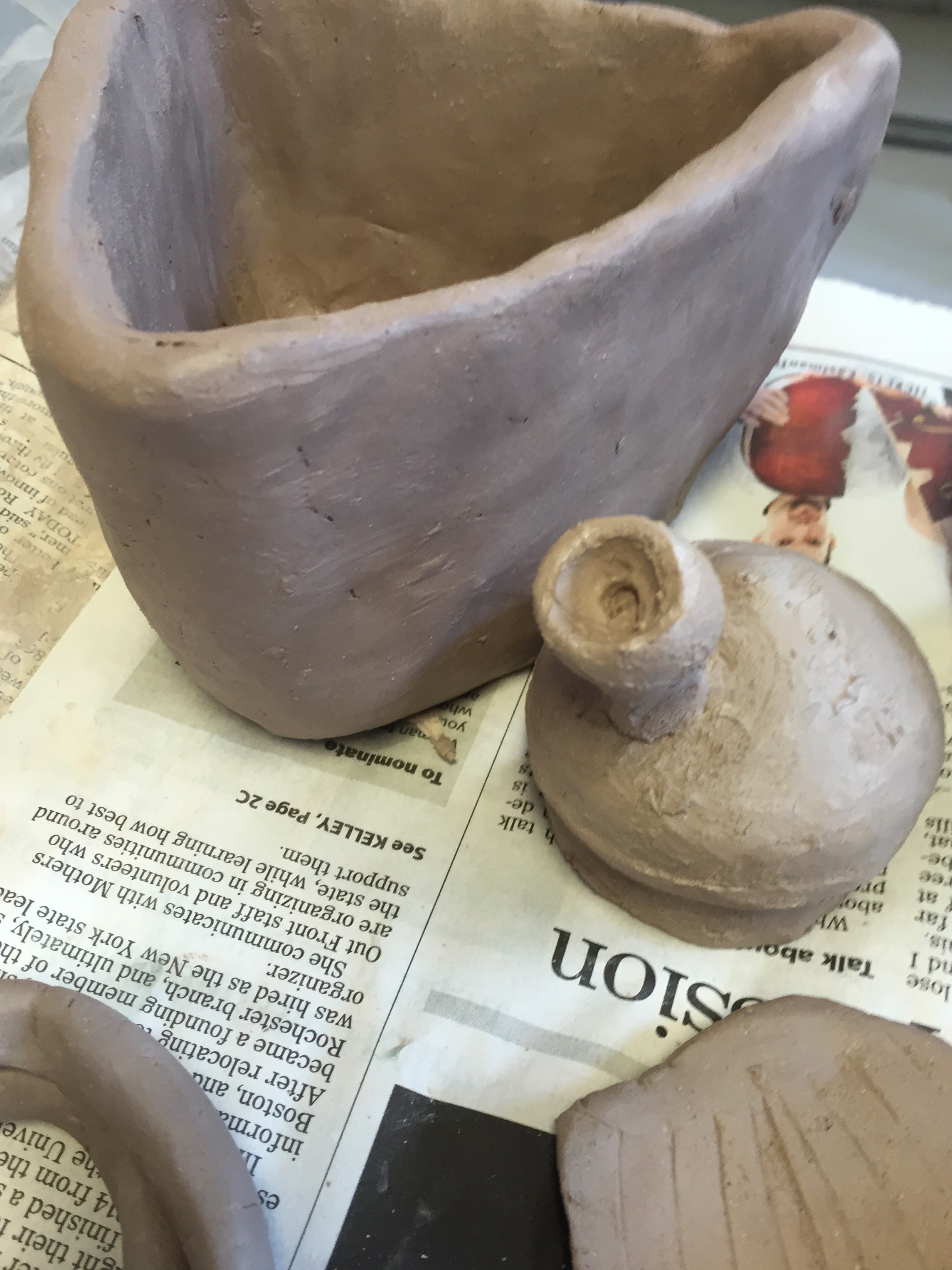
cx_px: 452
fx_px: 1137
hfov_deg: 45.4
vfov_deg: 58.3
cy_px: 668
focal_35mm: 31
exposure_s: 1/30
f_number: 2.2
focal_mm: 4.15
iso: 64
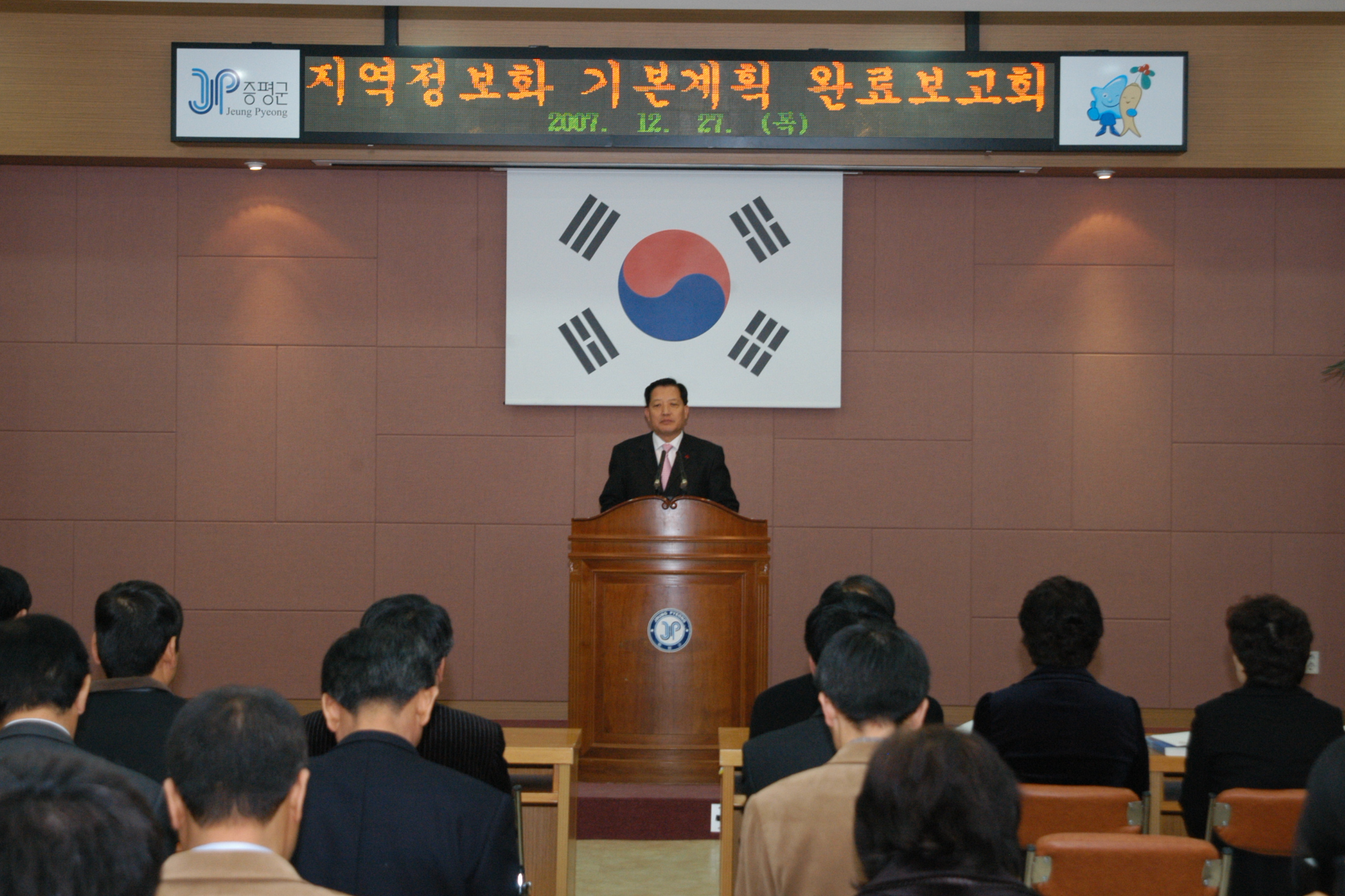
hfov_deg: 31.4
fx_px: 2391
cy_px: 448
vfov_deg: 21.2
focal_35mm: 64
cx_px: 669
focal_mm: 42
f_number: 7.1
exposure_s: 1/60
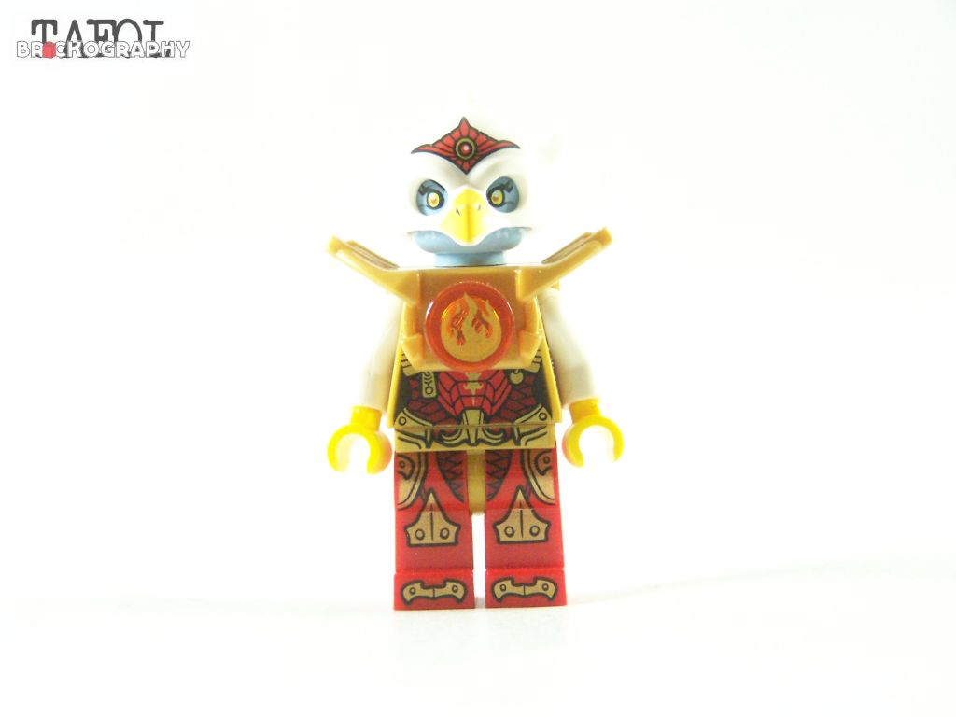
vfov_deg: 14.1
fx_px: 2900
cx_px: 478
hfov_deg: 18.7
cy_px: 358
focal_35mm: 105
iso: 400
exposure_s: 1/60
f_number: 3.2
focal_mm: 17.5
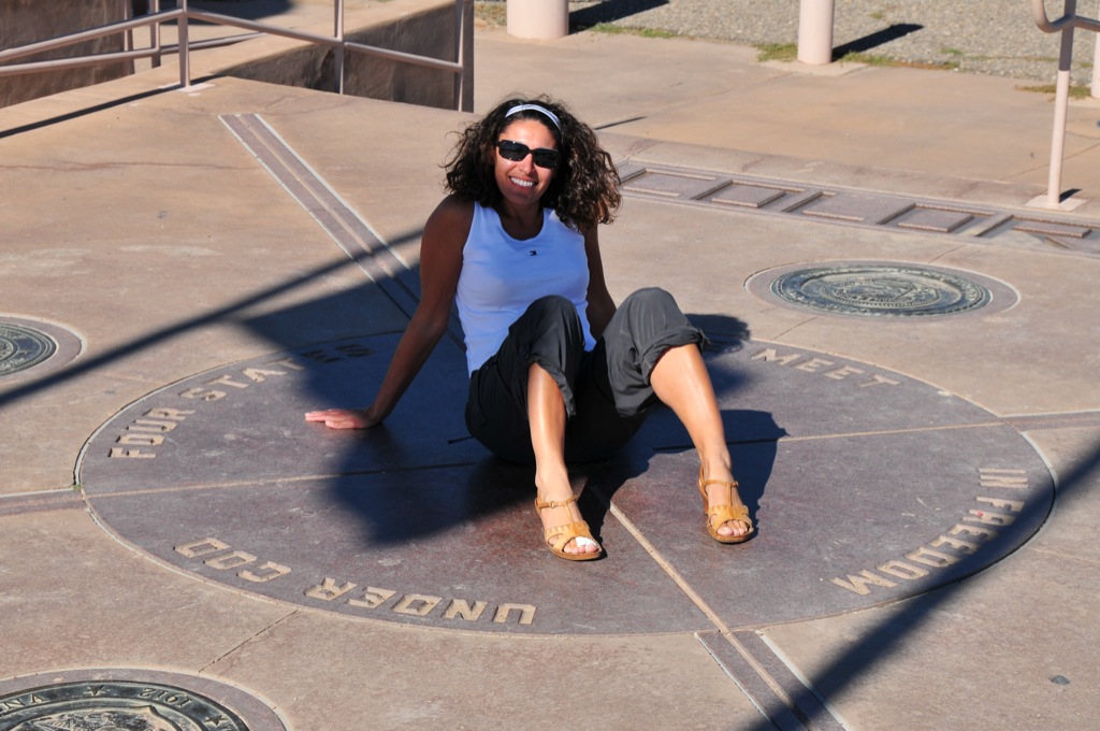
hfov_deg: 19.5
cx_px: 550
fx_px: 3204
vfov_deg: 13.0
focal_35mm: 105
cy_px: 366
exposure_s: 1/400
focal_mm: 70
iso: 200
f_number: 11
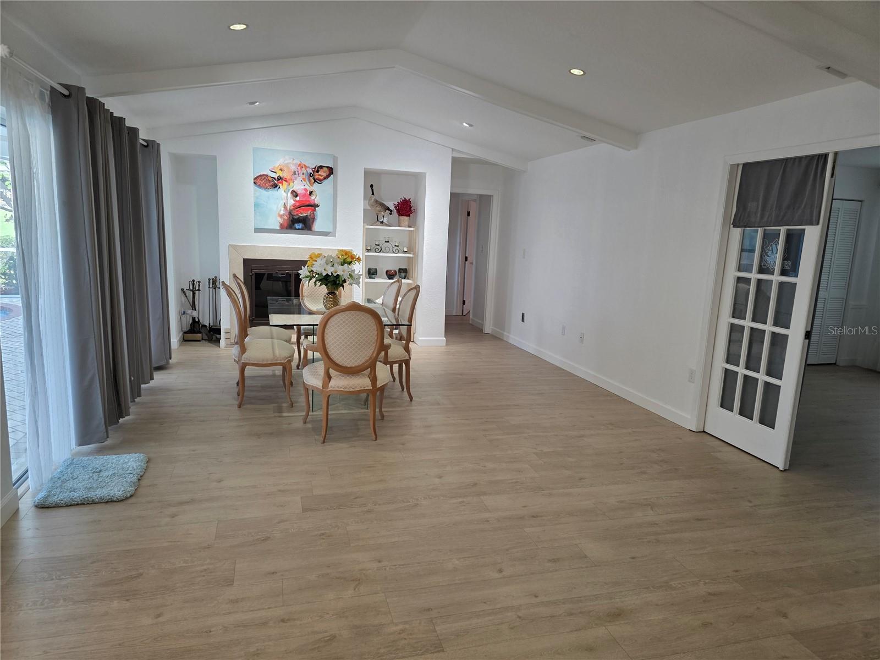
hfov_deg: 73.9
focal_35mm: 23
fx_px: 585
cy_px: 330
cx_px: 440
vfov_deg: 58.9
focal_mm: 6.3
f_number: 1.7
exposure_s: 1/120
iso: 250
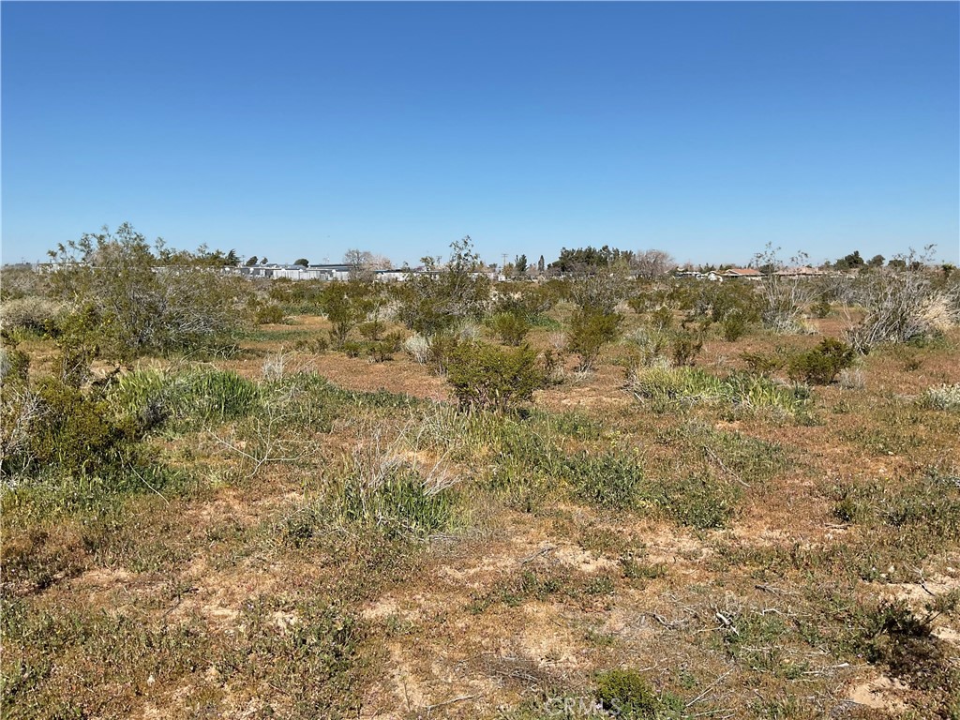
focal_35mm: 29
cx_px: 480
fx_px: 804
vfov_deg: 48.2
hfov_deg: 61.7
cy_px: 360
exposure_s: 1/2667
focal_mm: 3
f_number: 1.8
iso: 16
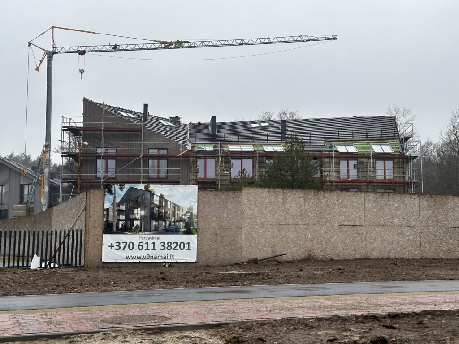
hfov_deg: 39.7
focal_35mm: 48
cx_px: 230
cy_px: 172
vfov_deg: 30.3
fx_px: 636
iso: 64
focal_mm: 6.86
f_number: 1.78
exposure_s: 1/121
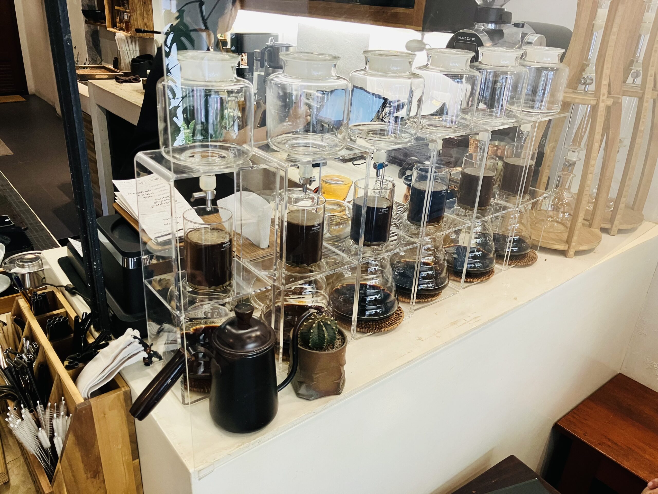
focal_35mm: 28
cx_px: 329
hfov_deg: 63.4
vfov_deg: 49.7
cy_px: 247
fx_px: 532
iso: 100
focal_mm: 3.99
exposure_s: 1/60
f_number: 1.8
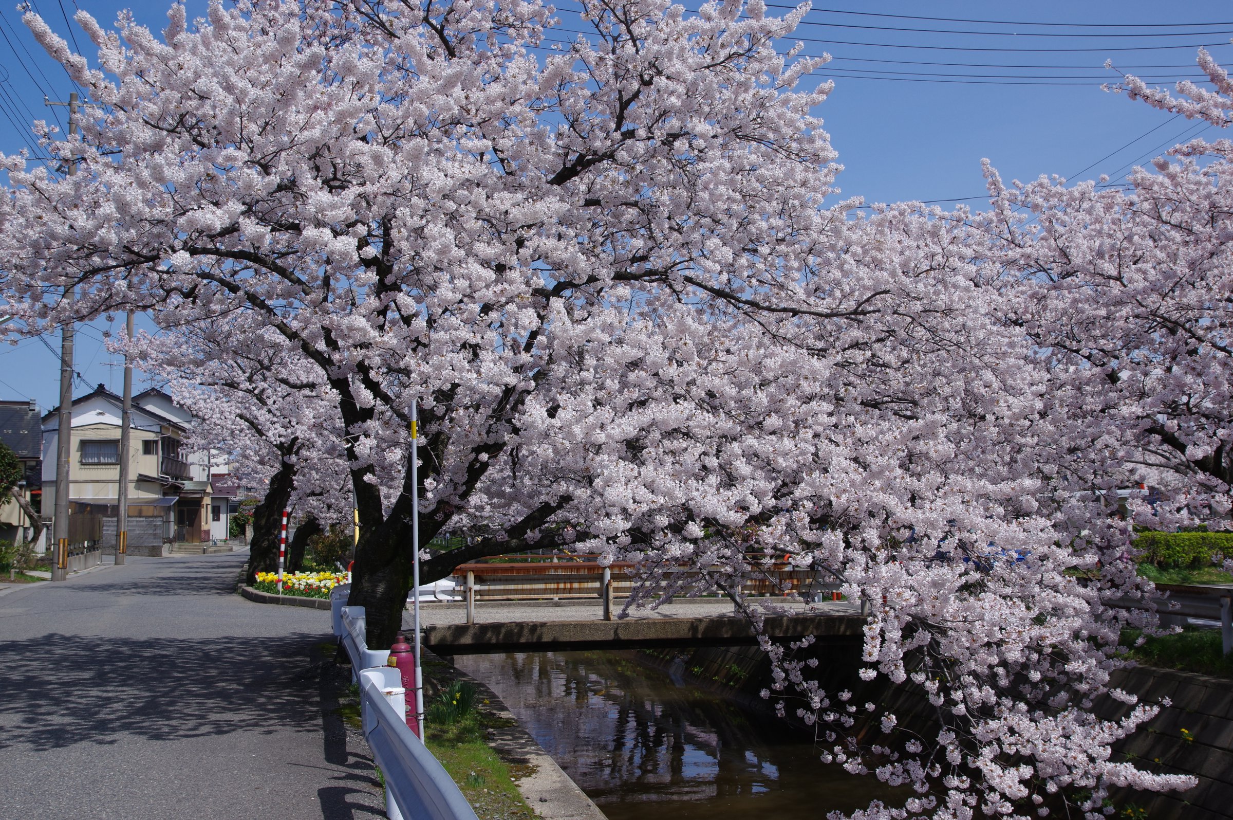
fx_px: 1437
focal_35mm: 42
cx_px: 616
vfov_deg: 31.8
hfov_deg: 46.4
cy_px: 410
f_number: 8
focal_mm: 28.13
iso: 100
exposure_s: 1/250
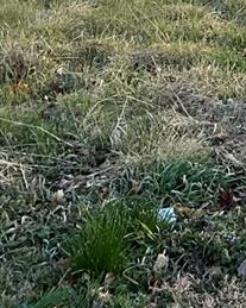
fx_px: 1020
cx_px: 532
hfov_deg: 11.9
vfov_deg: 15.9
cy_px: -142
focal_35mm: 112
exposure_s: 1/509
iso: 25
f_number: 1.8
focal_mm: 3
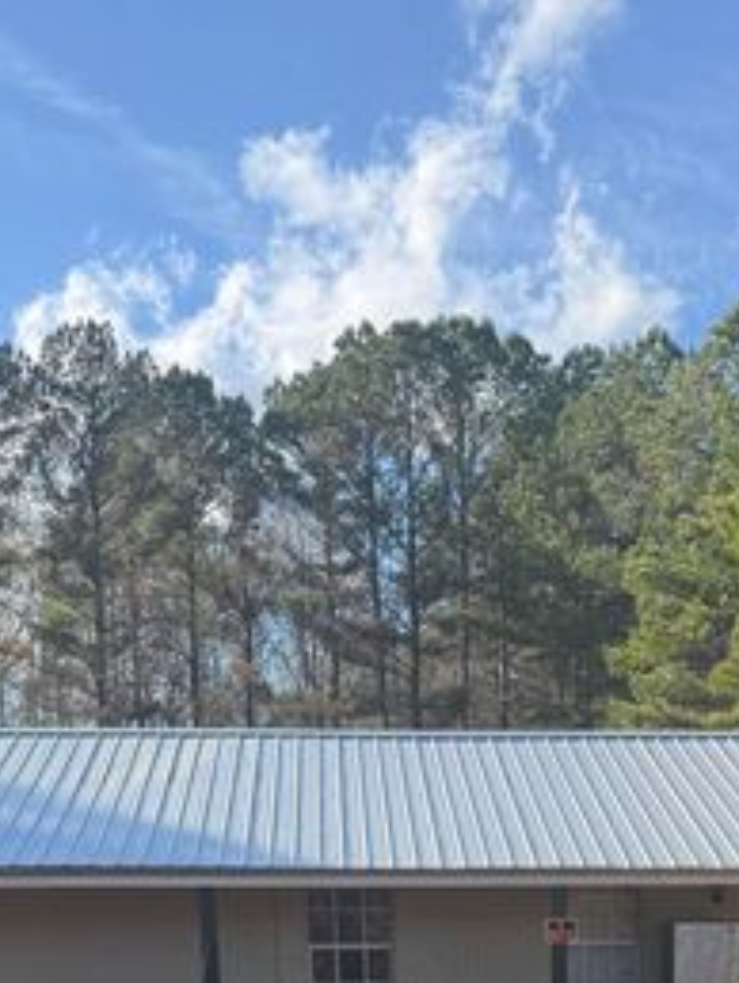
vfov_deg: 27.4
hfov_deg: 23.3
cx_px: 617
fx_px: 1762
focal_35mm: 62
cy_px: 1179
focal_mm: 6.76
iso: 100
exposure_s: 1/1689
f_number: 1.78
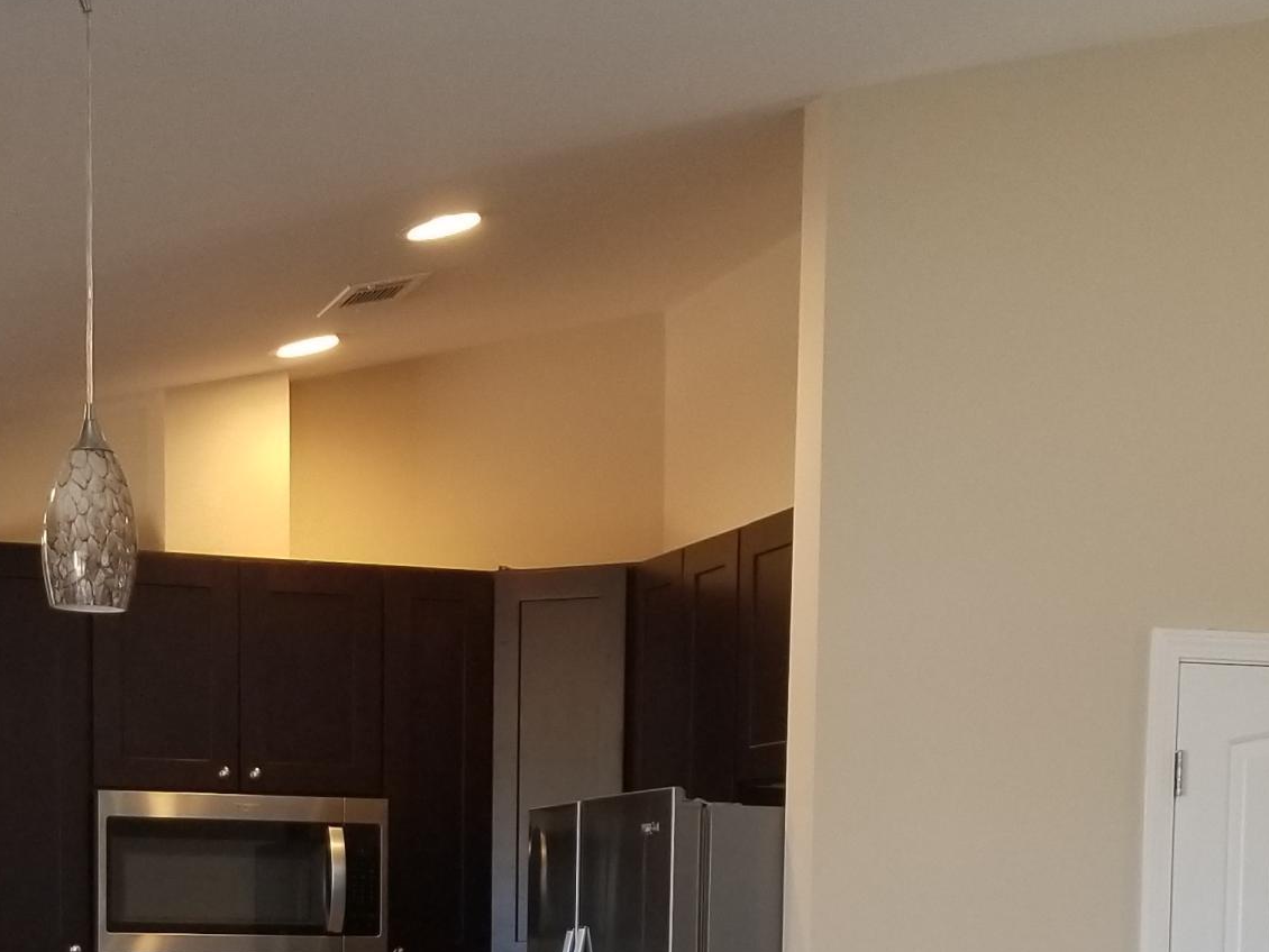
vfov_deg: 20.1
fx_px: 2530
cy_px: 1124
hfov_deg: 28.1
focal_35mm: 69
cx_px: 540
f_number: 1.7
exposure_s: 1/60
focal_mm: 4.25
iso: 125
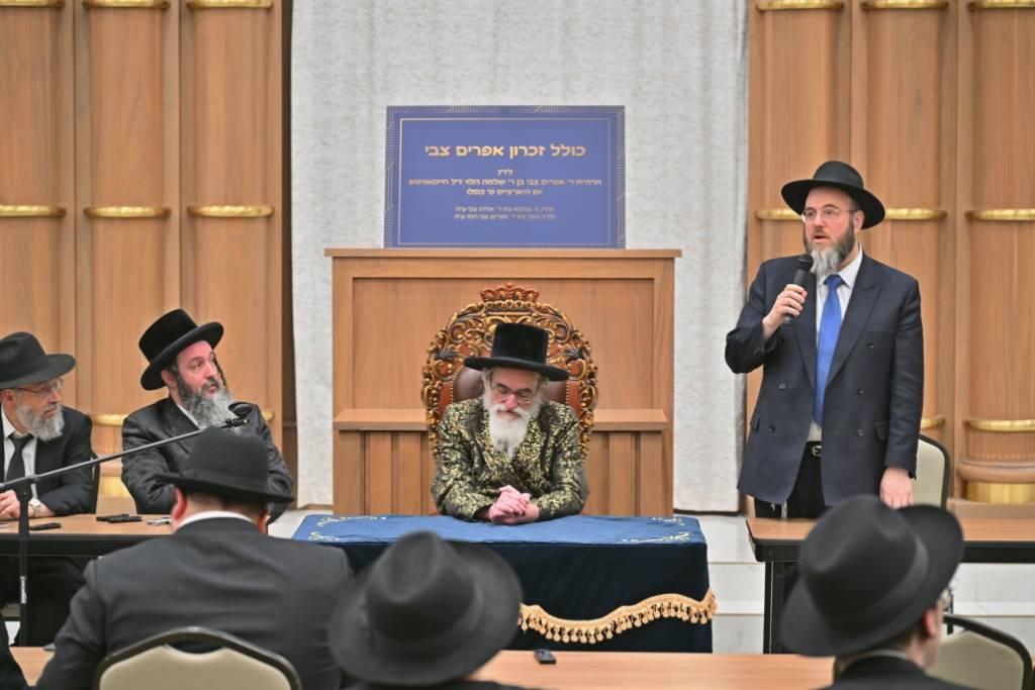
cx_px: 518
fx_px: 2444
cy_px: 345
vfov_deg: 16.1
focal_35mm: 85
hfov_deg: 23.9
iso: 320
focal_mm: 85
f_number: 4
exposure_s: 1/100
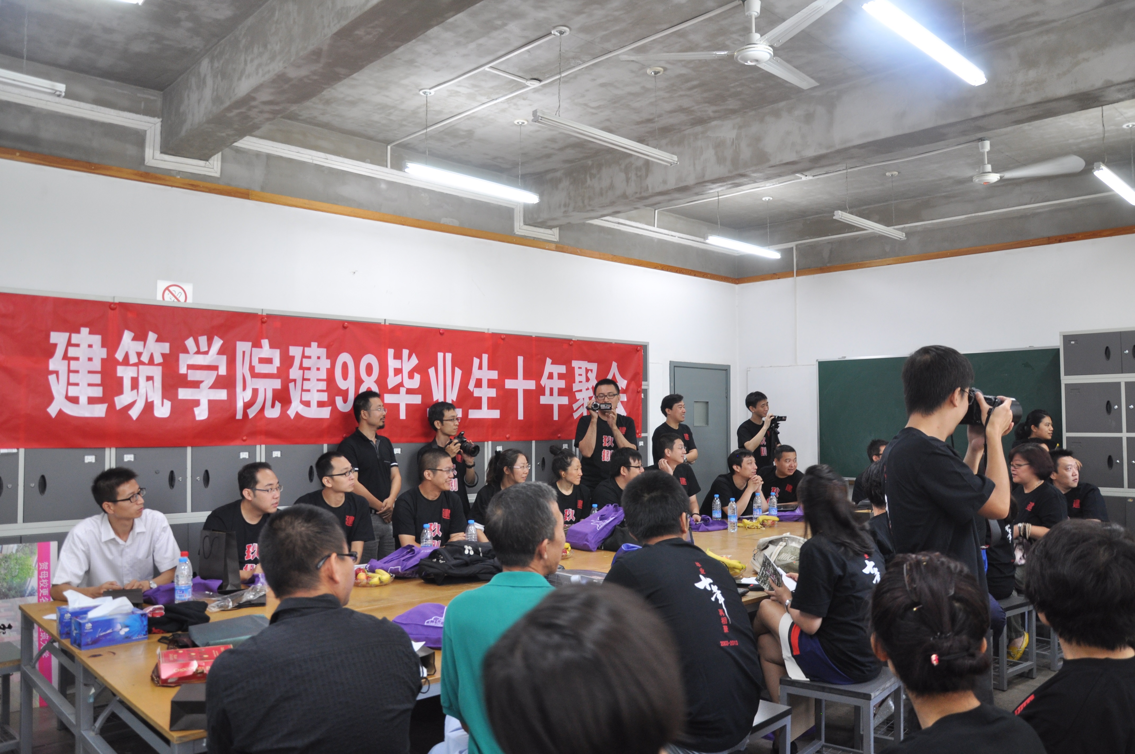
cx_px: 568
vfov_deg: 47.8
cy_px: 377
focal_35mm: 27
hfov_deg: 67.4
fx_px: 850
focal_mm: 18
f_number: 5
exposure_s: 1/25
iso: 400
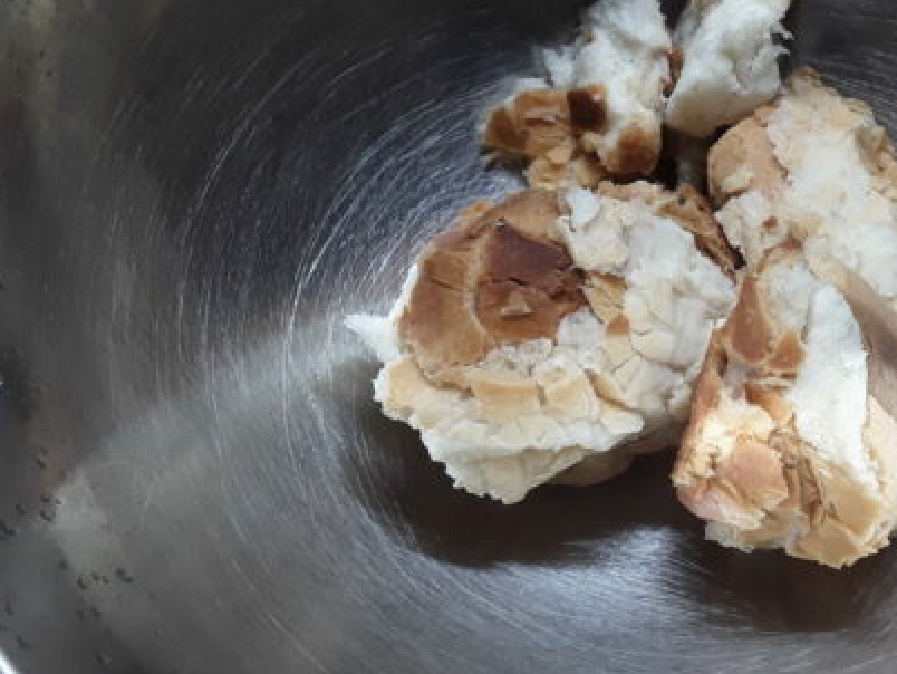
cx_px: 678
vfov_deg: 30.6
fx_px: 1219
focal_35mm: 47
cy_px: 215
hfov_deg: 39.3
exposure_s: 1/50
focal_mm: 2.91
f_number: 1.9
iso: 50
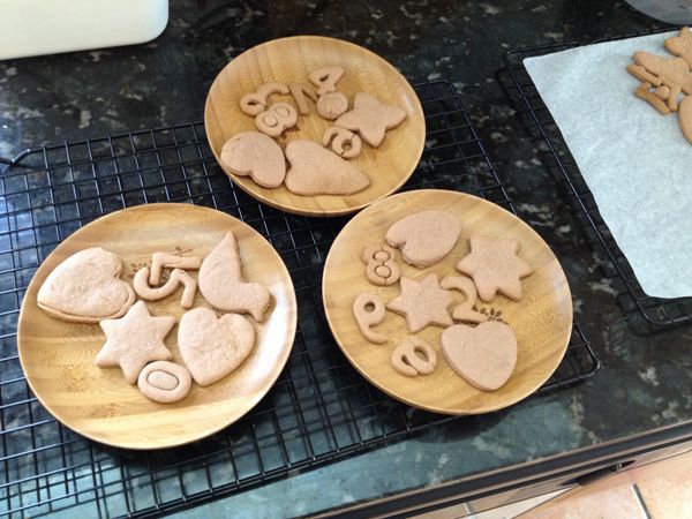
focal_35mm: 35
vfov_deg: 40.7
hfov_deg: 52.6
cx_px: 346
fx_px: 700
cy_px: 260
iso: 160
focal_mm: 4.28
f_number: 2.4
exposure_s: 1/20
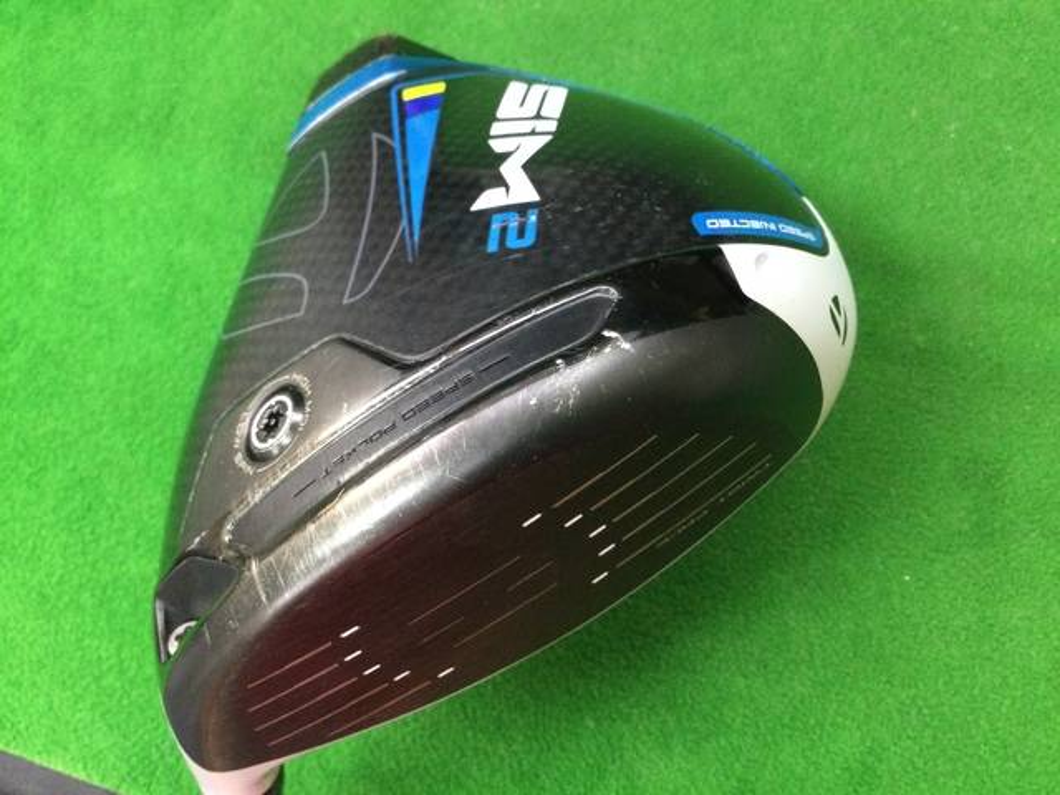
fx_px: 949
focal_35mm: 31
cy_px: 398
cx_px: 530
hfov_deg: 58.4
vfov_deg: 45.4
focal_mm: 3.3
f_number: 2.4
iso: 200
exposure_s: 1/24
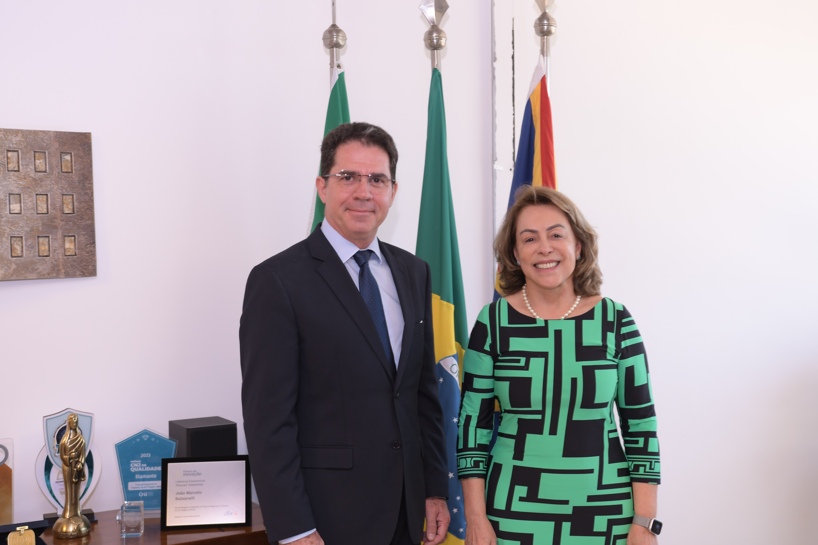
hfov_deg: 38.2
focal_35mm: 52
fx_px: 1181
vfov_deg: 26.0
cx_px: 409
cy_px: 272
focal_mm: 35
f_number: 3.2
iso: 400
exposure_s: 1/80
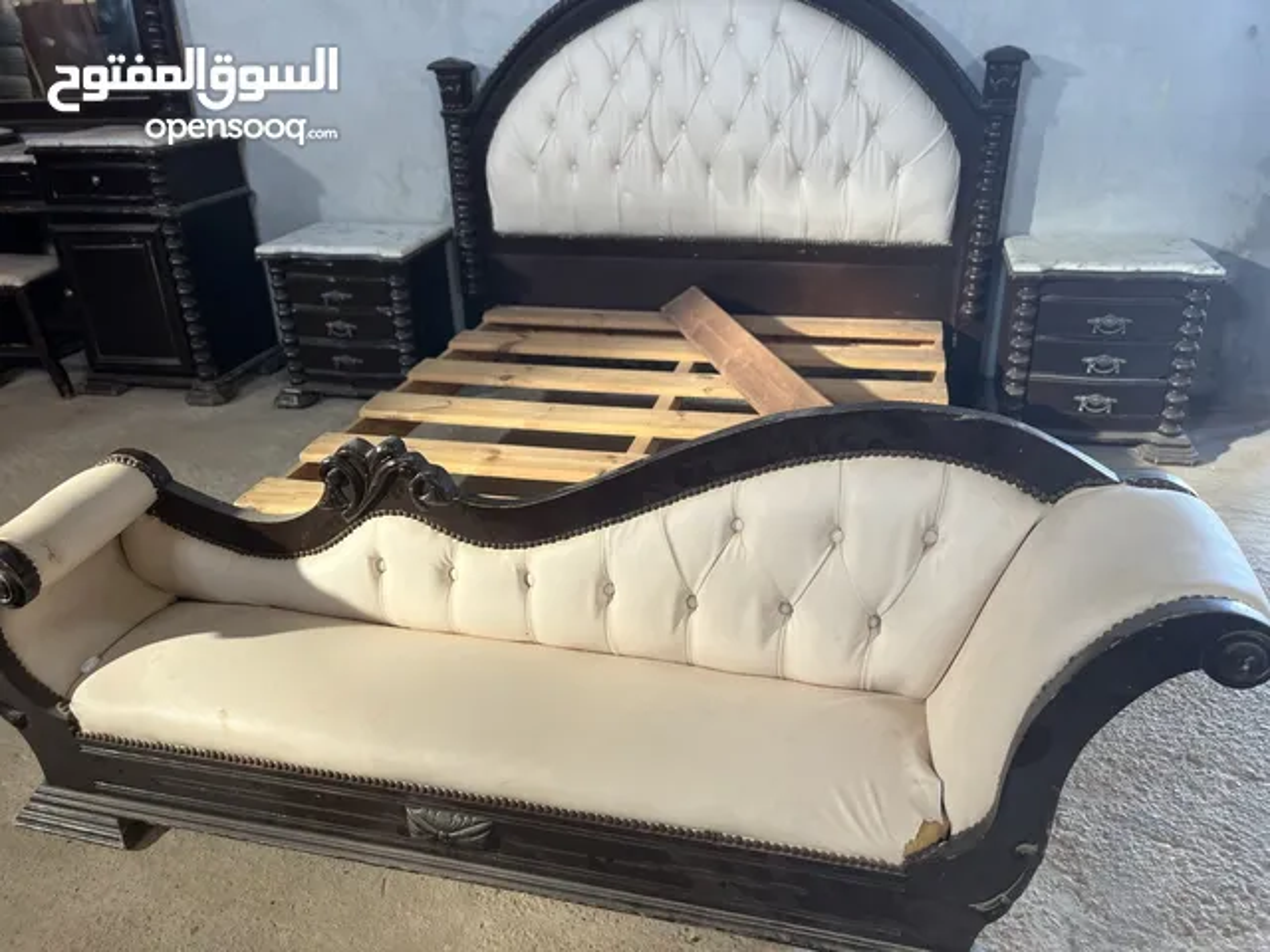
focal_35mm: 26
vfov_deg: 53.1
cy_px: 476
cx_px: 635
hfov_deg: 67.3
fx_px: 954
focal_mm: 5.1
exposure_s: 1/50
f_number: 1.6
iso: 125
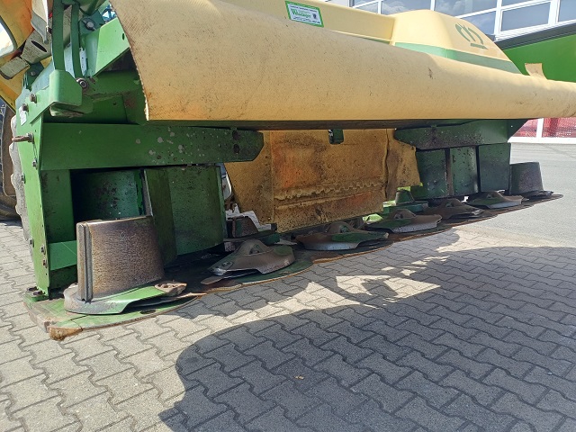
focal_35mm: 25
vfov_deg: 54.9
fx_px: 416
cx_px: 288
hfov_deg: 69.4
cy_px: 216
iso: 50
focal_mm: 4.65
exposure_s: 1/465
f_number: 1.8
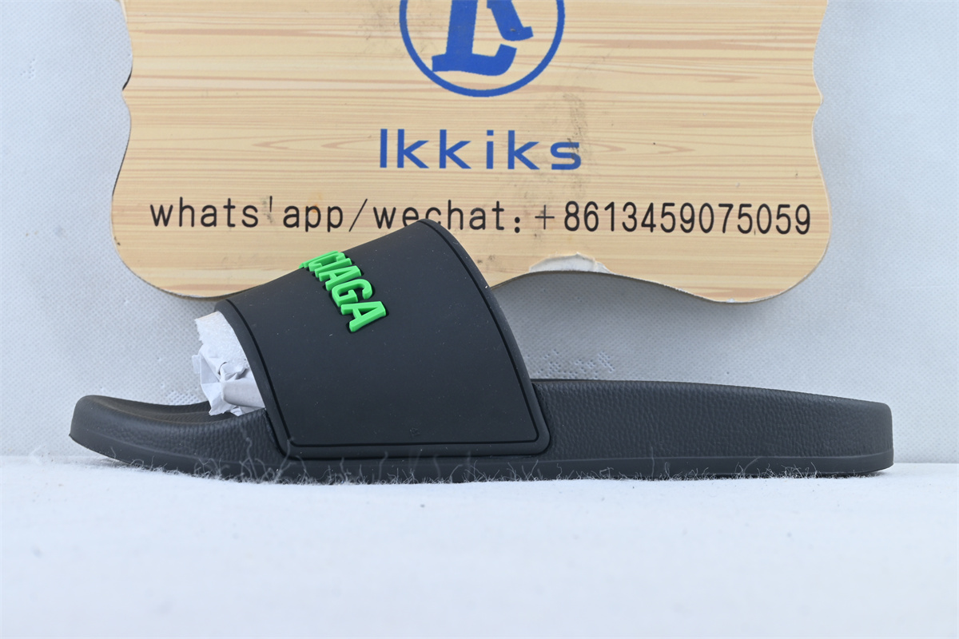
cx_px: 480
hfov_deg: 35.9
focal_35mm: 56
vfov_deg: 24.4
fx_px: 1478
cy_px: 320
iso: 100
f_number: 10
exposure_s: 1/10
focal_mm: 37
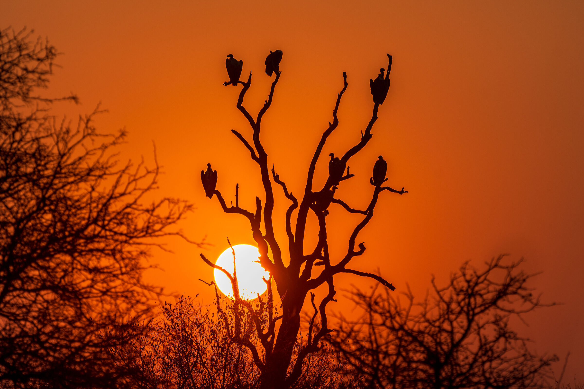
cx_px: 292
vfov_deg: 3.8
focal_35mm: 360
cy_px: 194
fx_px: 5840
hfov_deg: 5.7
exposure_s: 1/1600
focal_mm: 240
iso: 100
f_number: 6.3
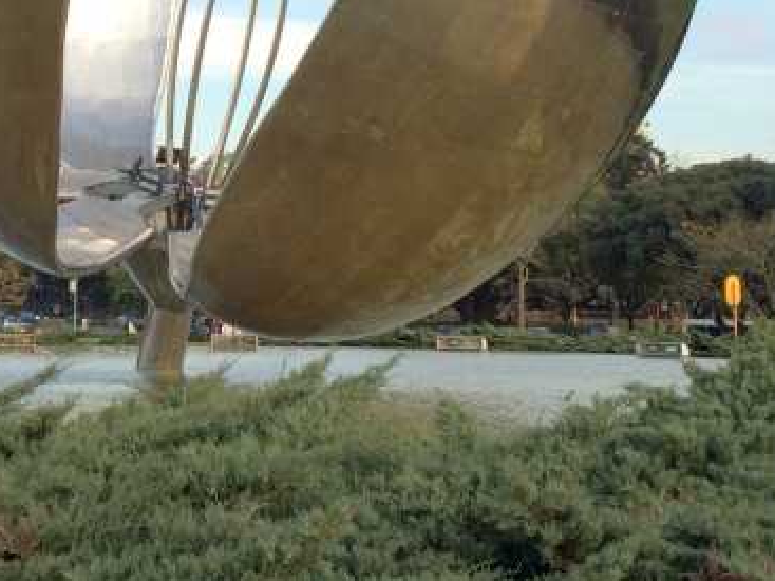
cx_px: 131
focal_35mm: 79
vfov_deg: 18.4
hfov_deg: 24.3
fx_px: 1768
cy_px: 80
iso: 32
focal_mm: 4.15
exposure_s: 1/161
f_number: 2.2
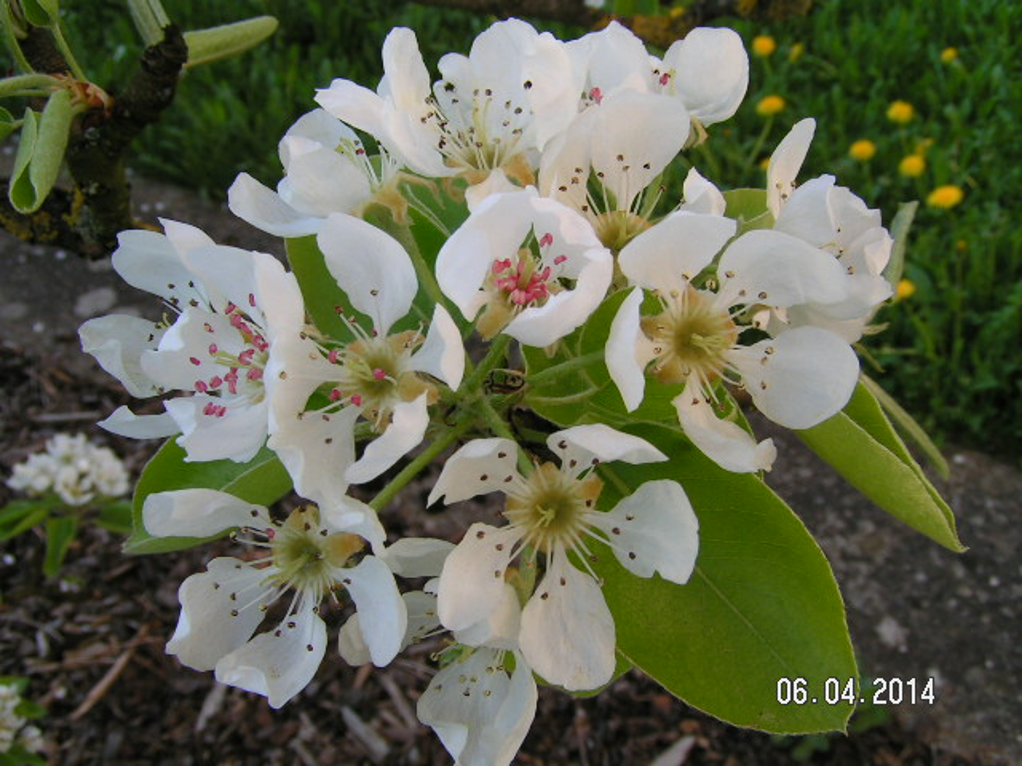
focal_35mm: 38
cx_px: 511
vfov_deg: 37.7
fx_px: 1122
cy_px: 383
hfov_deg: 49.0
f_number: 5.6
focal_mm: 5.8
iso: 50
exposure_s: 1/100
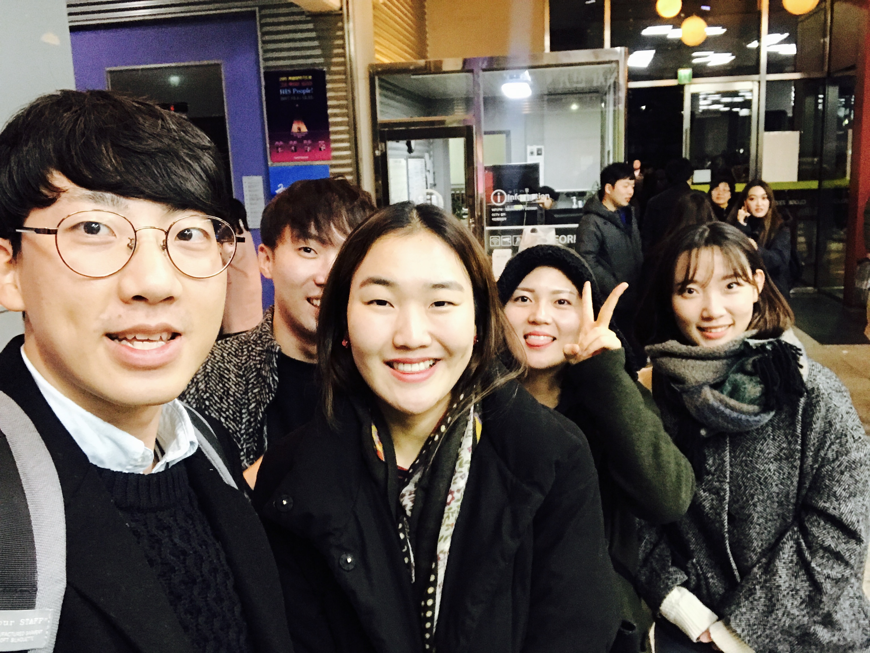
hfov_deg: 56.8
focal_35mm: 32
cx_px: 435
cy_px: 326
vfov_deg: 44.2
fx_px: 805
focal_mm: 2.87
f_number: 2.2
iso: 125
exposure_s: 1/30
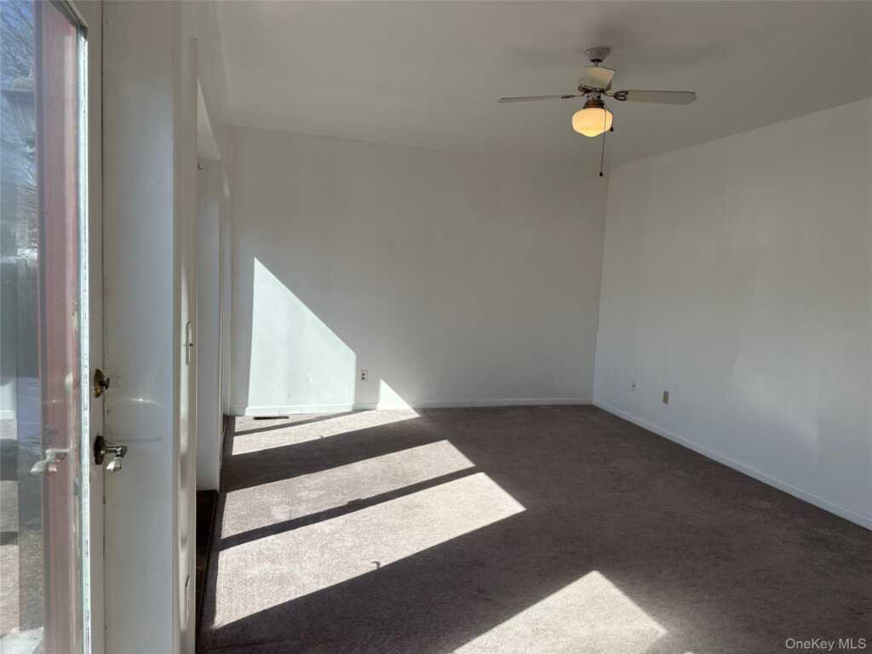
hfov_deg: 71.6
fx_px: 605
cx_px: 436
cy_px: 327
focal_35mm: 24
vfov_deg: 56.8
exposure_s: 1/2469
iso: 80
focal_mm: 6.86
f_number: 1.78
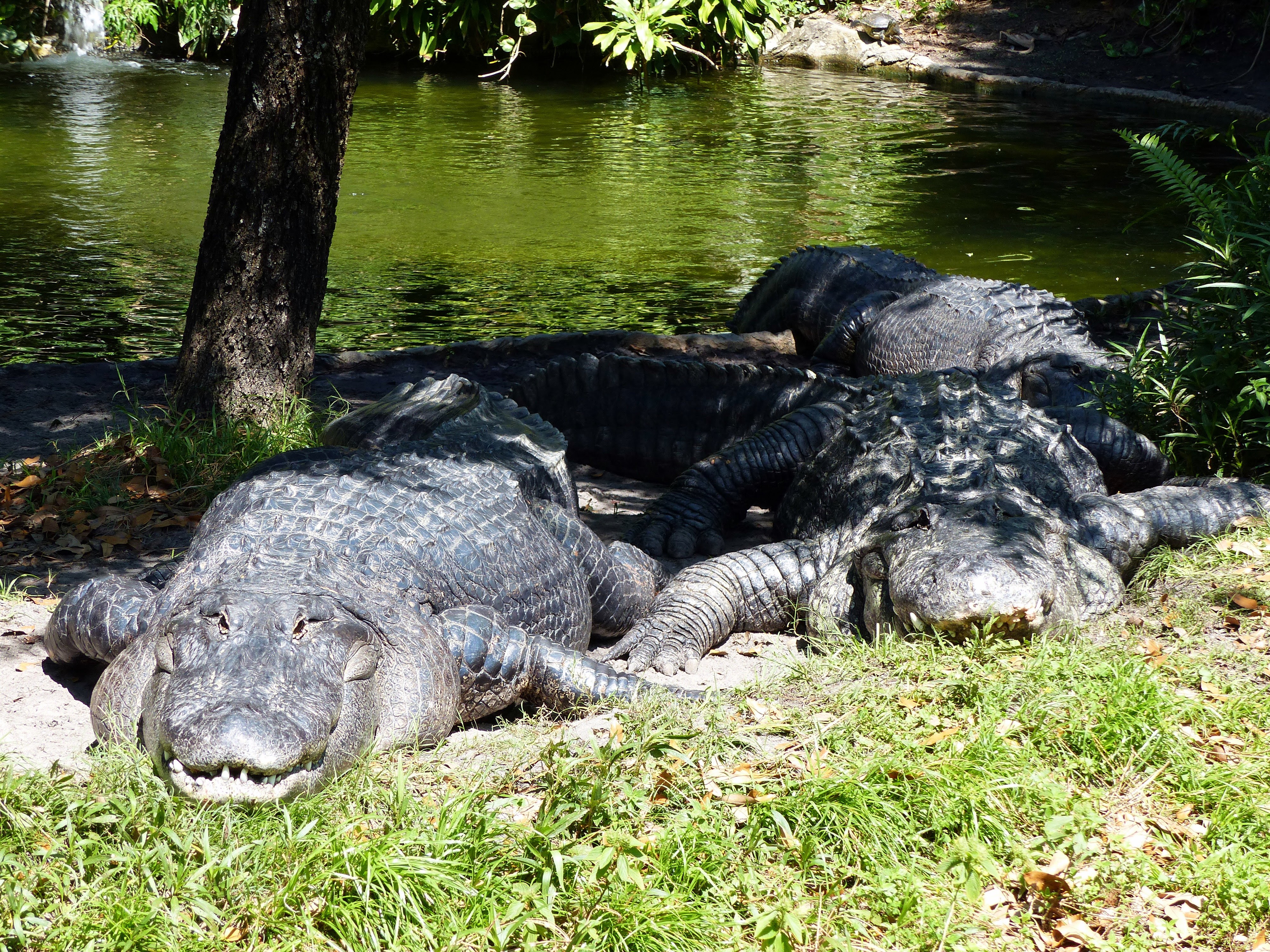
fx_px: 3265
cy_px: 476
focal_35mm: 89
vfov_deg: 16.6
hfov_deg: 22.0
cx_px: 635
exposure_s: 1/250
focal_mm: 16
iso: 100
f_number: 4
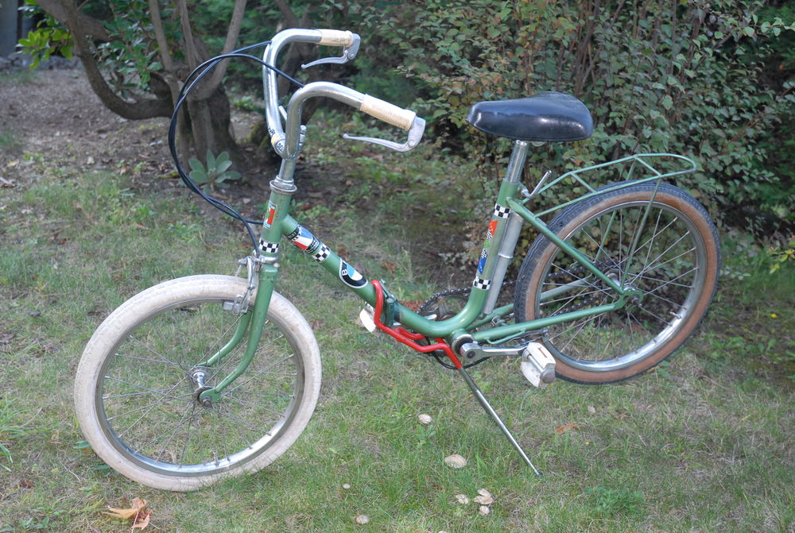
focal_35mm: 57
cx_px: 398
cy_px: 266
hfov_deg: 35.0
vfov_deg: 23.9
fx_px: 1261
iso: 400
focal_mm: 38
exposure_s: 1/60
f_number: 4.2
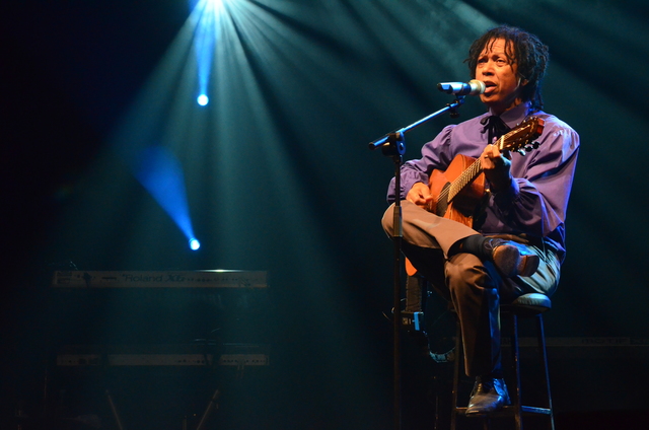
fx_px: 2213
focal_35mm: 123
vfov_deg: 11.1
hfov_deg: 16.7
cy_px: 215
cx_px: 324
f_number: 10
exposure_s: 1/100
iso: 4000
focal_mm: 82
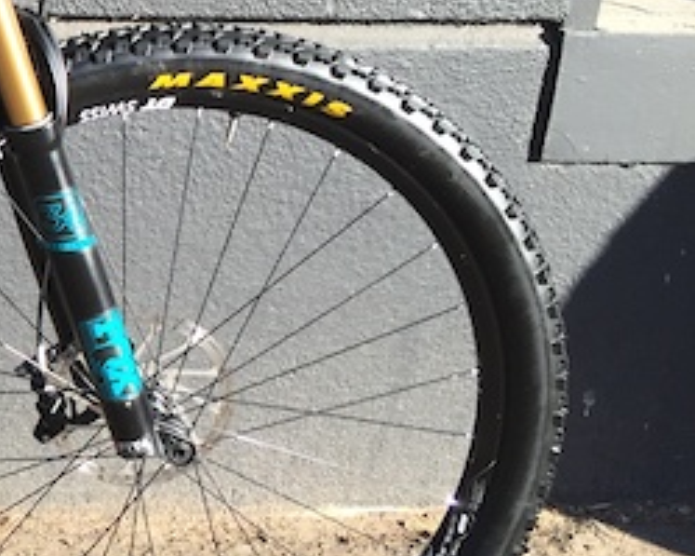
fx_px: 1871
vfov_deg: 16.8
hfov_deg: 18.2
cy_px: 182
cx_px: -413
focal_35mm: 91
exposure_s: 1/471
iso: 32
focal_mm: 4.15
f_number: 2.2
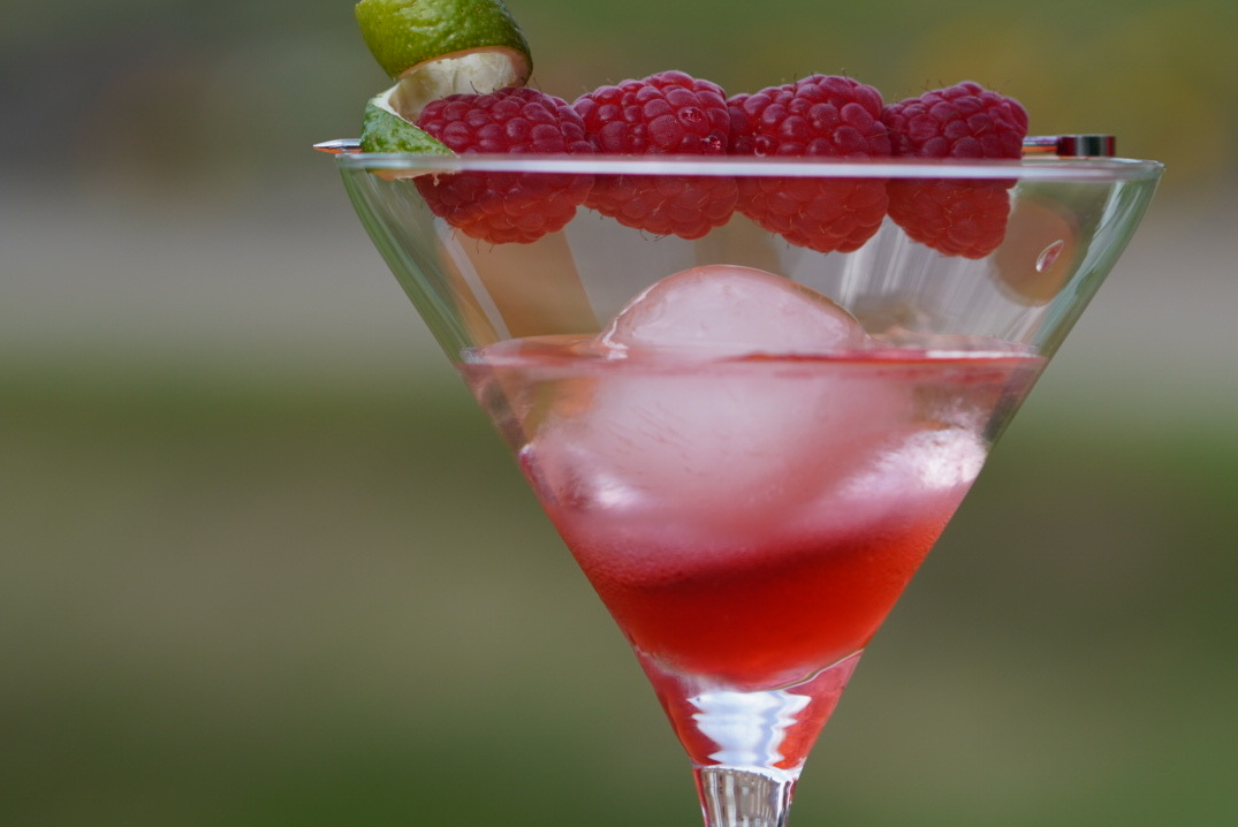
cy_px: 335
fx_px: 6597
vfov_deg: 7.2
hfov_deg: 10.7
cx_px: 800
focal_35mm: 192
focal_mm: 85
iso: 100
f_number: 4
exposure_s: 1/640
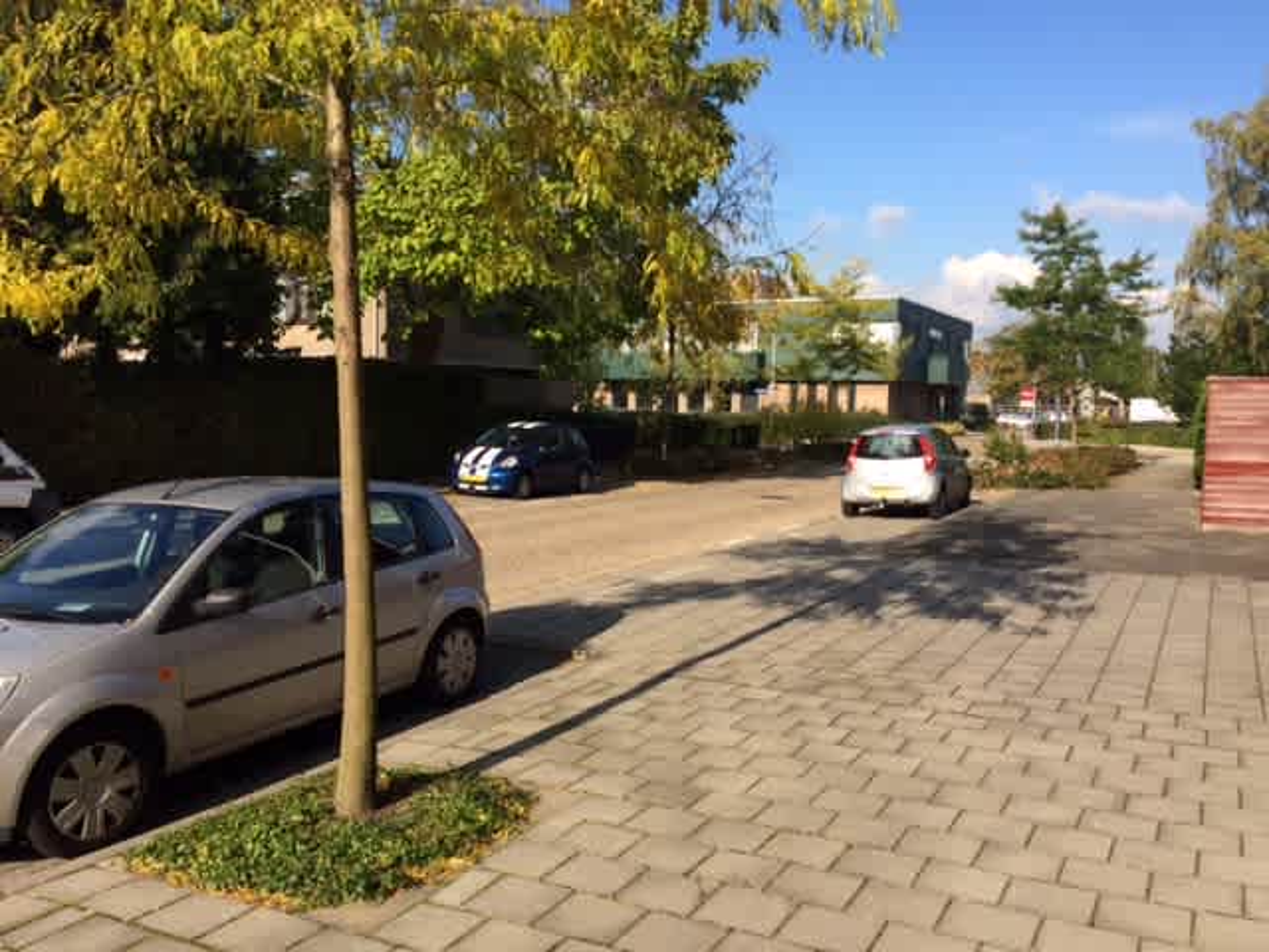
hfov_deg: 61.7
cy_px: 476
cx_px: 634
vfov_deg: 48.2
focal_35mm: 29
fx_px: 1063
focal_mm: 4.2
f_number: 2.2
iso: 32
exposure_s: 1/1466
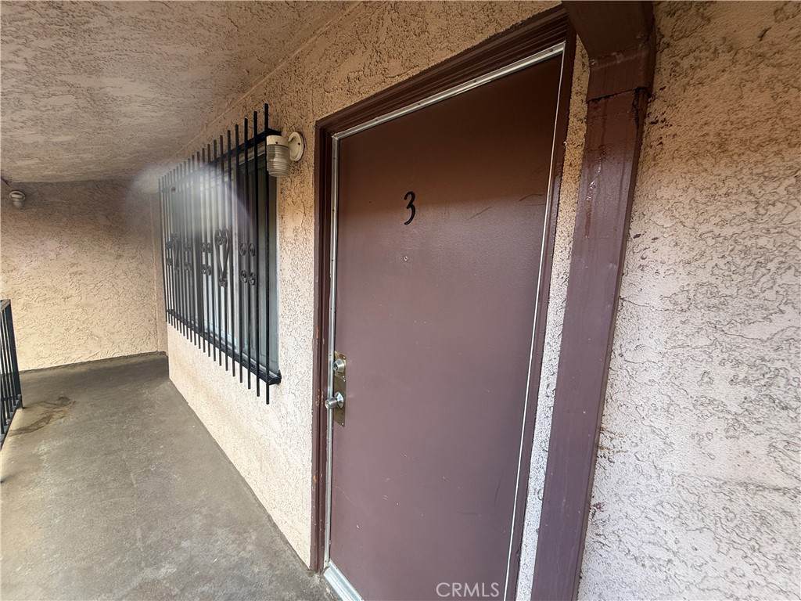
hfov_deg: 102.1
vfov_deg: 85.7
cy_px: 300
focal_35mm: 14
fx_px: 324
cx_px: 400
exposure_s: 1/99
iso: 64
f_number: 2.2
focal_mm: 2.22
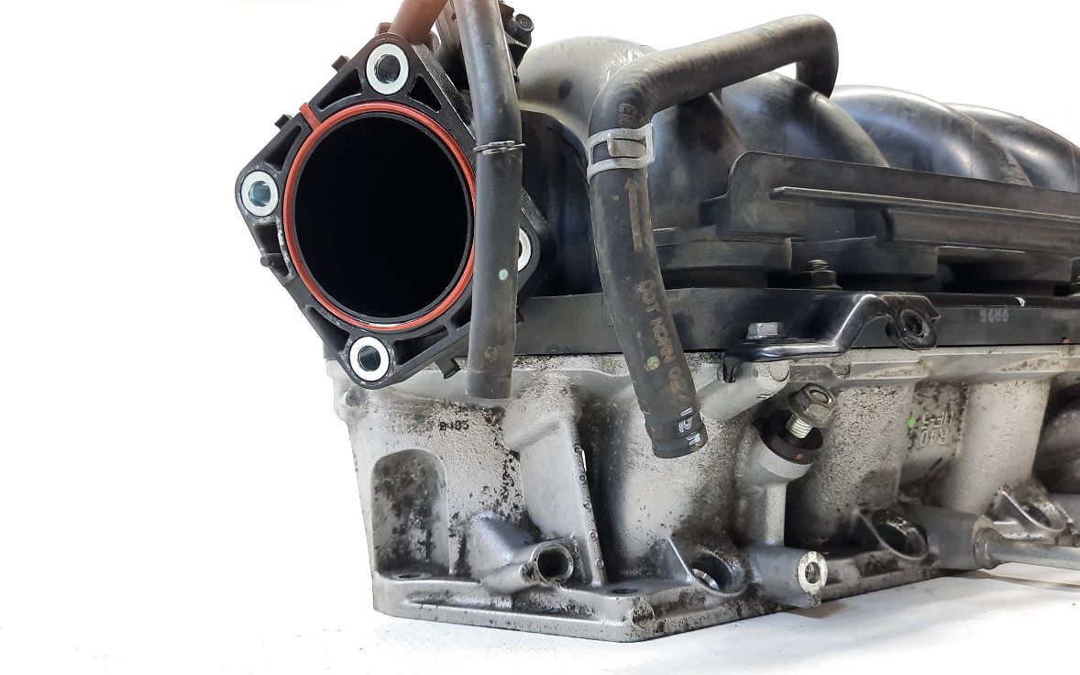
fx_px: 795
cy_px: 370
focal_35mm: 27
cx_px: 535
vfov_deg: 46.0
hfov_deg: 68.4
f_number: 2
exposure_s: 1/50
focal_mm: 4.6
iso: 200
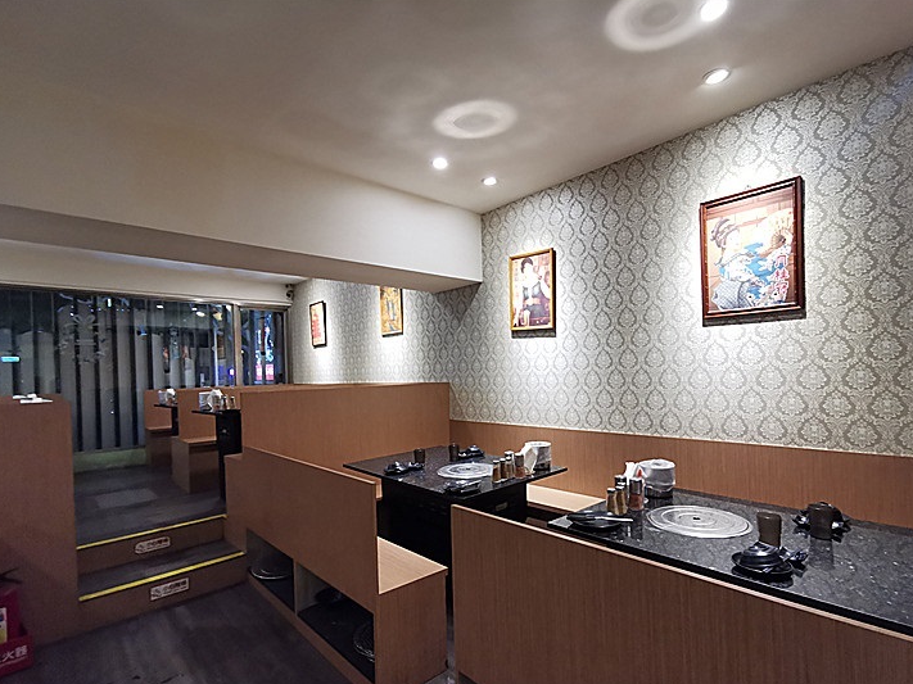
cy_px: 379
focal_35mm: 18
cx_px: 475
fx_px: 475
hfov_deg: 87.7
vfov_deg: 71.4
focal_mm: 2.35
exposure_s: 1/20
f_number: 2.2
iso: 500
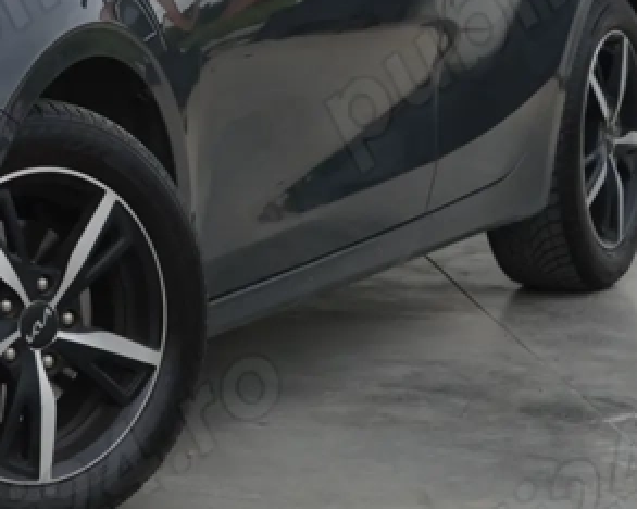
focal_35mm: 192
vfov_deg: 8.0
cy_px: -82
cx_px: -209
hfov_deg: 9.9
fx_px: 3617
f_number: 7.1
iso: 100
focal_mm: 40
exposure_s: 1/200
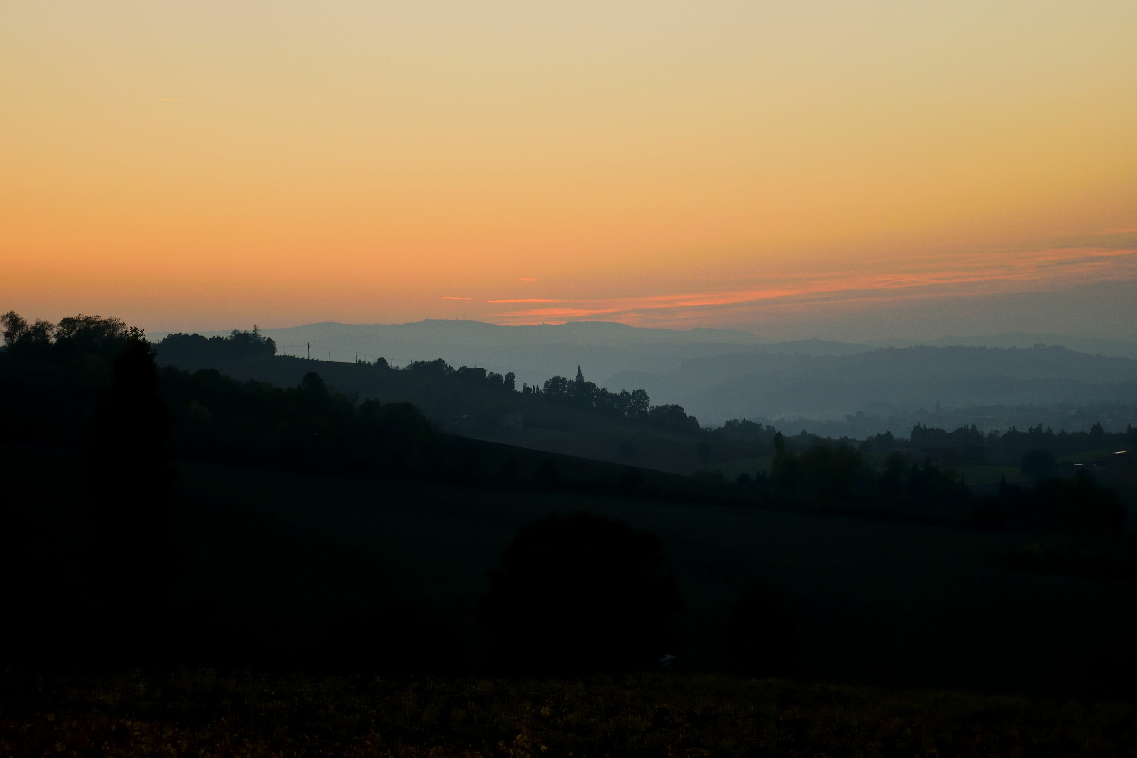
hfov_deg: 24.6
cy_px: 379
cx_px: 568
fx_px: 2605
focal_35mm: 82
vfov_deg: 16.6
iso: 400
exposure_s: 1/500
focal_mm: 55
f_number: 5.6
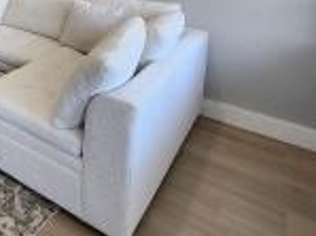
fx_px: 319
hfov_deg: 42.2
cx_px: -28
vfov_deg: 34.9
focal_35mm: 35
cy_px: -23
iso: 64
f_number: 2.2
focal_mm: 1.74
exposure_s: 1/60
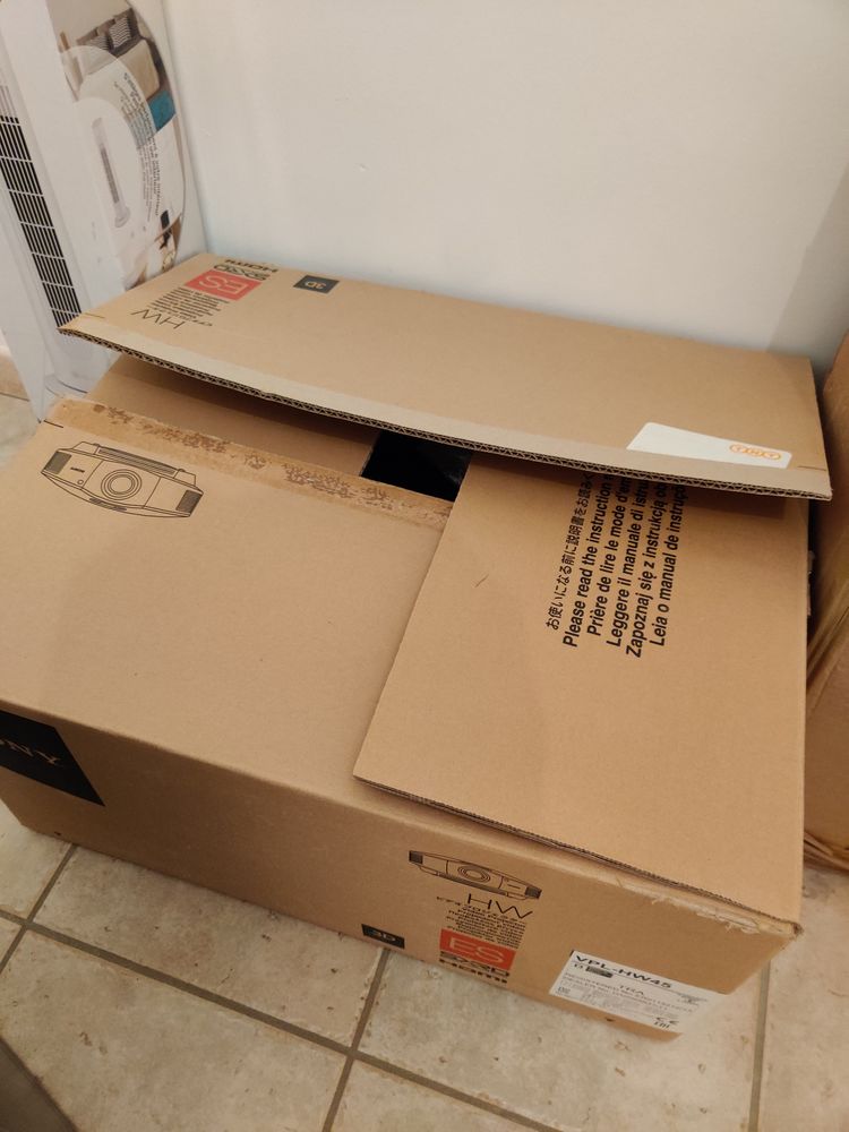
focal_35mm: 27
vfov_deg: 65.3
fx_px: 883
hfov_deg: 51.4
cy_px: 566
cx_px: 424
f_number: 1.65
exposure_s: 1/20
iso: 1600
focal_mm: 4.75
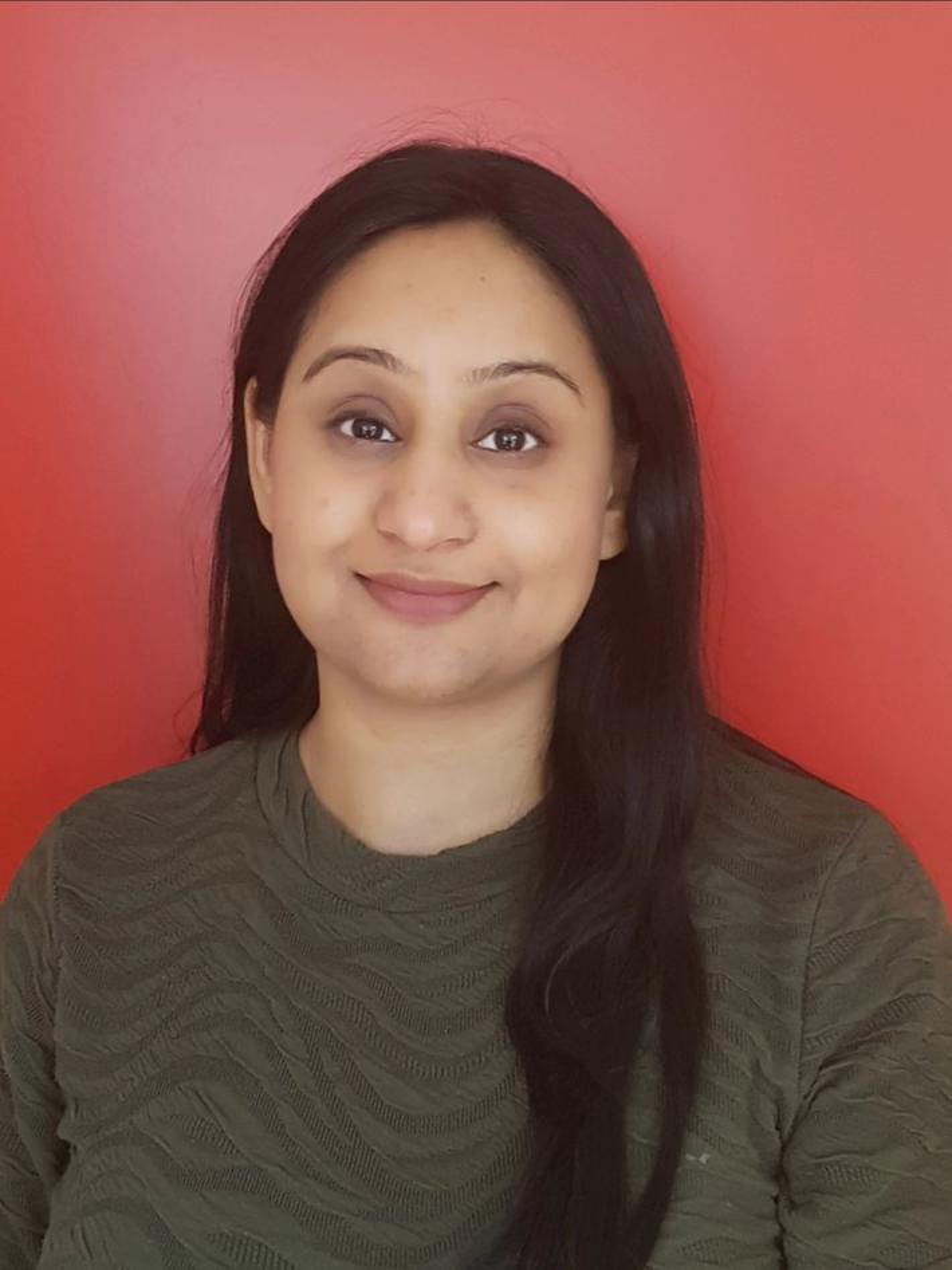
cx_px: 476
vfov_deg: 67.3
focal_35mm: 26
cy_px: 635
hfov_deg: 53.1
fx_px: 954
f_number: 1.7
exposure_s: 1/14
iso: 200
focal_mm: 4.2
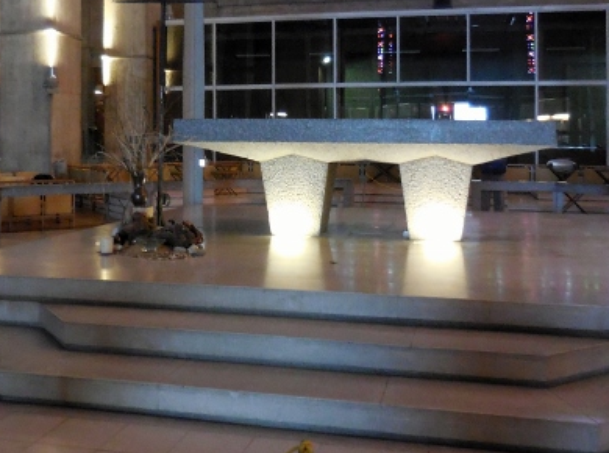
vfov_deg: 34.5
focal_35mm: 41
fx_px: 719
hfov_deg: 45.9
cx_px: 278
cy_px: 137
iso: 800
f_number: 3.3
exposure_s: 1/6
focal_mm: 4.5
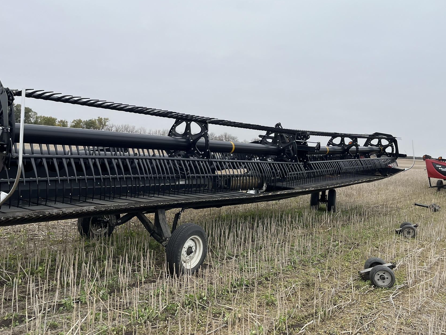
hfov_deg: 56.7
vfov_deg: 44.1
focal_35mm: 32
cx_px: 203
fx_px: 412
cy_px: 145
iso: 50
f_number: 1.6
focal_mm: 5.1
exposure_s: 1/723
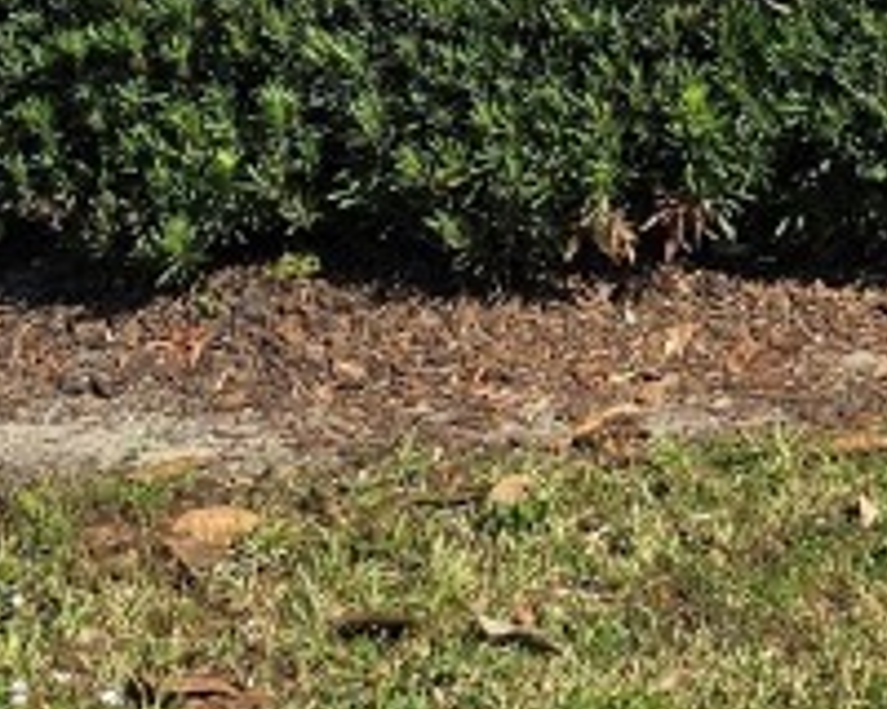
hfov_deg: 16.7
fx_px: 3019
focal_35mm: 115
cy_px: -527
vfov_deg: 12.4
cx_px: 479
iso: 12
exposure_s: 1/876
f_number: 1.7
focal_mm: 6.3
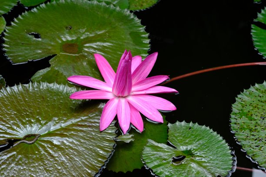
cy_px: 88
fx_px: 665
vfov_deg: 15.2
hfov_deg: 22.6
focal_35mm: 90
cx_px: 133
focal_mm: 60
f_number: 5.6
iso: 250
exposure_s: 1/280
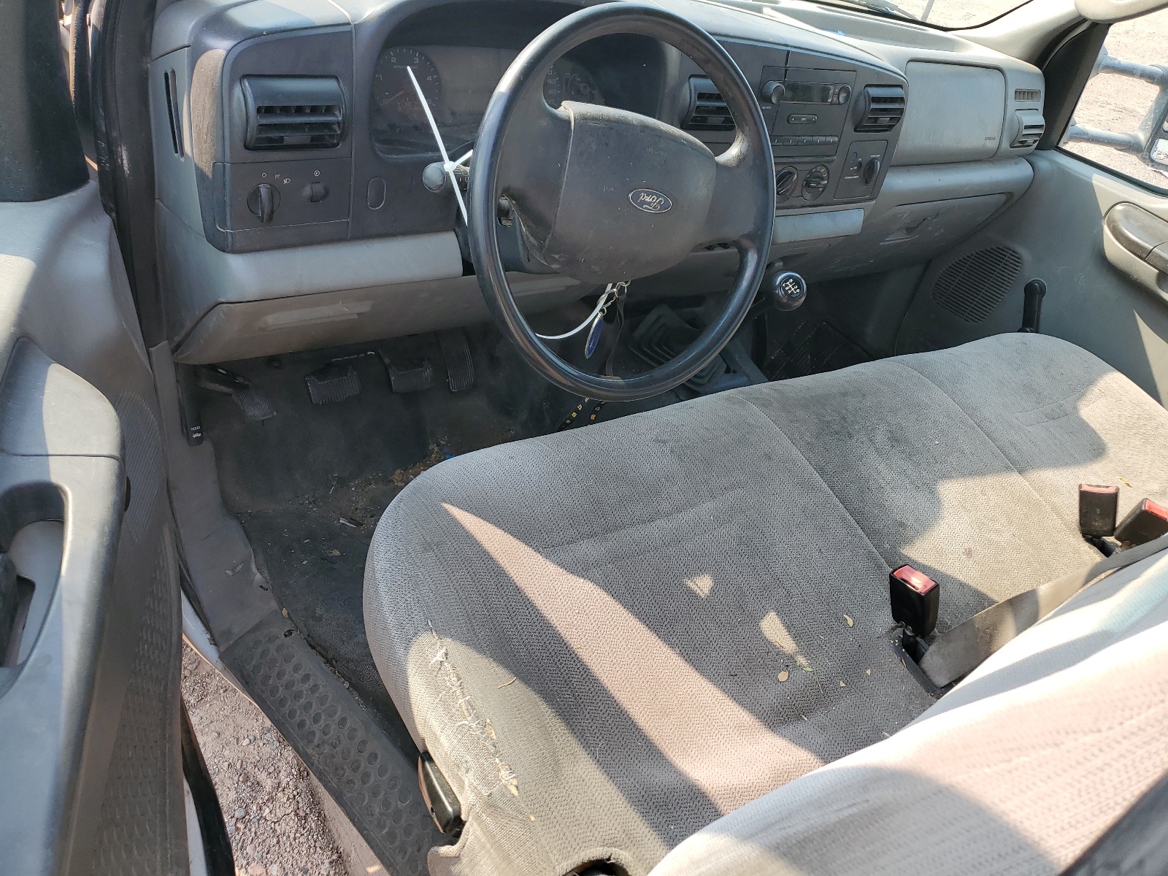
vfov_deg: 53.1
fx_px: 877
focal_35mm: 26
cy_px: 438
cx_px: 584
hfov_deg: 67.3
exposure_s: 1/476
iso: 50
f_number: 1.5
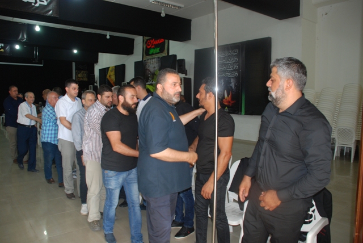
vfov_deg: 48.0
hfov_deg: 67.3
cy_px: 122
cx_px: 182
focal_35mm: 27
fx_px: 272
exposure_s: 1/60
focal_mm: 18
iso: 400
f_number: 4
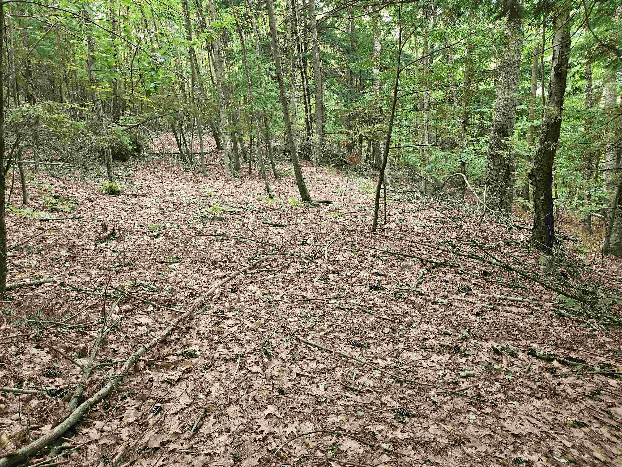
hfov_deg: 73.9
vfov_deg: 58.9
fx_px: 413
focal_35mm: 23
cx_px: 311
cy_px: 234
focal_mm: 5.4
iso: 400
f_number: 1.8
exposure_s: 1/120
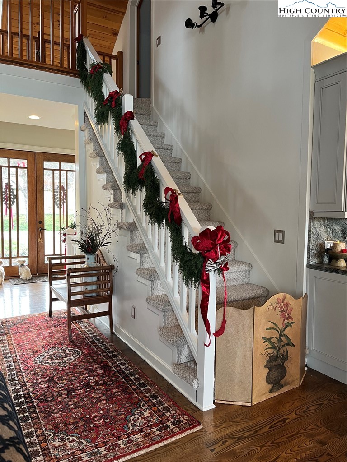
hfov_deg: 53.1
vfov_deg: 67.3
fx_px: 348
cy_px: 231
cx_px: 174
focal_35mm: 26
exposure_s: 1/60
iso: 125
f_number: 1.6
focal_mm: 5.1
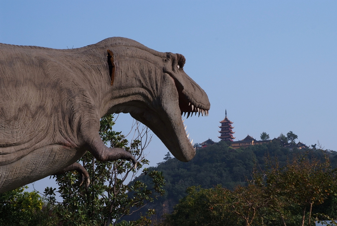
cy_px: 113
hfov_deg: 41.1
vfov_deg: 28.2
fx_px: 450
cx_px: 168
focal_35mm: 48
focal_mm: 32
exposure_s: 1/500
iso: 400
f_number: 13
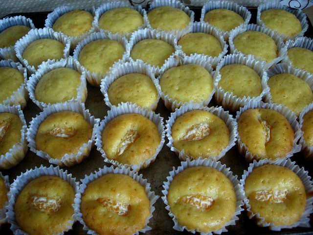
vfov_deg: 37.7
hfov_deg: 49.0
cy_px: 118
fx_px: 344
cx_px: 156
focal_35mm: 38
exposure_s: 1/23.2
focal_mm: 7.8
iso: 200
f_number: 2.8
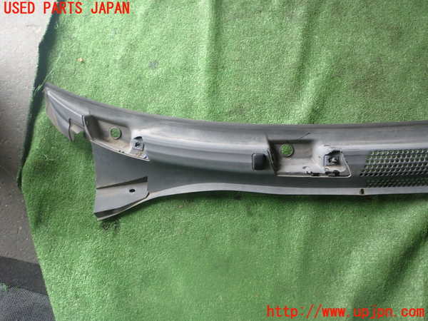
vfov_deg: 46.8
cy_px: 160
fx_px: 371
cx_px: 214
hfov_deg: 60.0
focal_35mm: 30
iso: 200
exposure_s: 1/50
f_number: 2.3
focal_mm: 5.4
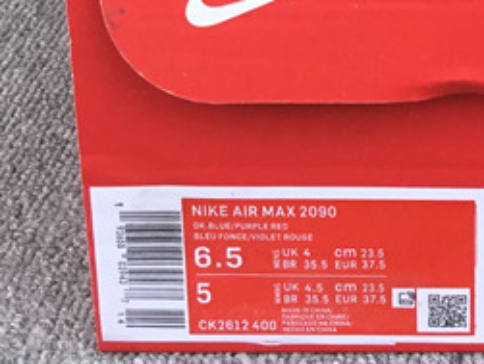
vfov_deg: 12.5
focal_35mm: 111
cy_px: -236
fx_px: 1554
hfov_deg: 17.0
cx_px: 557
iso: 25
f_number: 2.4
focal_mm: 3.3
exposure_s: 1/201
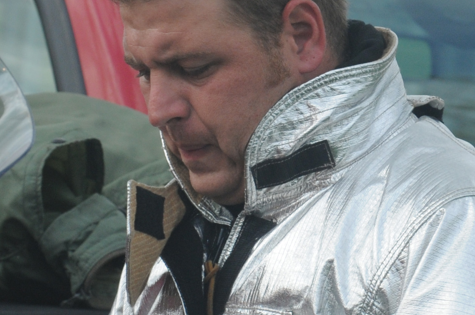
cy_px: 167
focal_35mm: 782
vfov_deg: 1.8
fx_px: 10302
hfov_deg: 2.6
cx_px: 279
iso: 320
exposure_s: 1/400
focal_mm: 155
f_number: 8
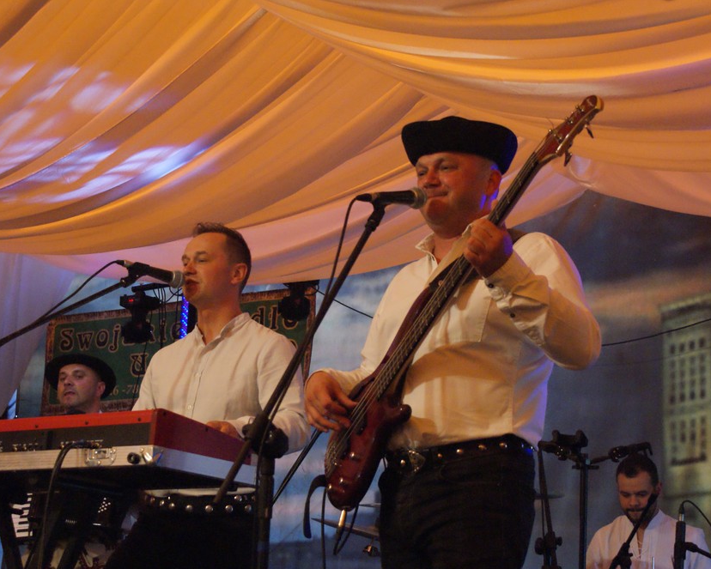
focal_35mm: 77
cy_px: 286
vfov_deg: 20.0
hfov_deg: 24.9
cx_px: 301
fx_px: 1612
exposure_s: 1/80
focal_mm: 45
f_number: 6.3
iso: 1600
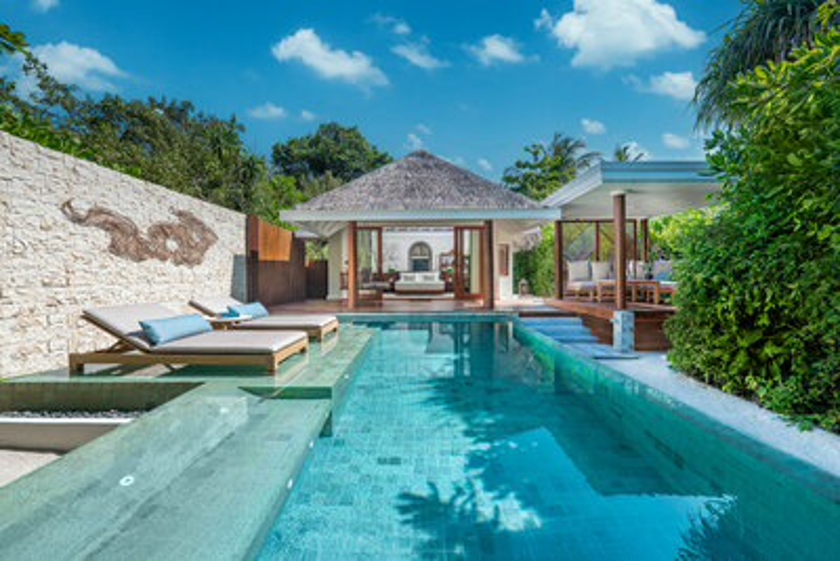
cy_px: 280
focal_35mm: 14
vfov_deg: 81.3
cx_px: 420
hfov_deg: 104.2
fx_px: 327
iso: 100
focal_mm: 14
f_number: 6.3
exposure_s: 1/250
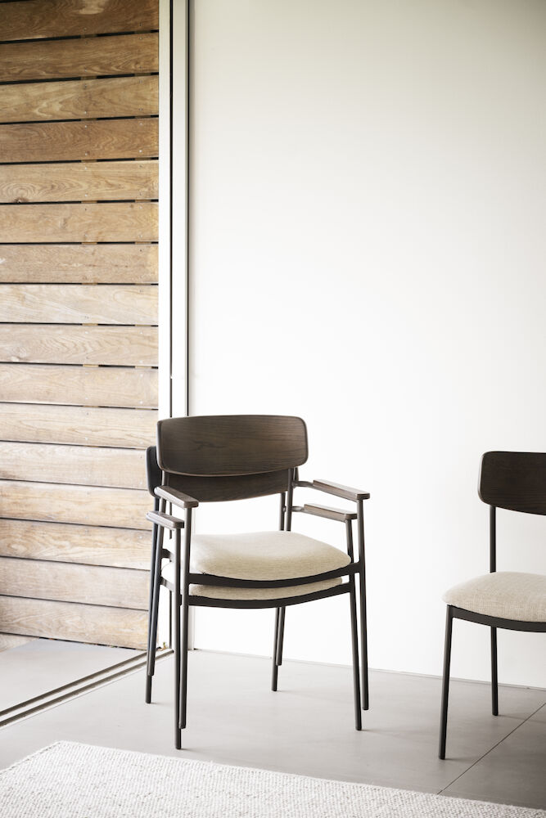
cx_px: 273
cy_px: 409
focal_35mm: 64
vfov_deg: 31.4
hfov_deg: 21.2
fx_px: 1455
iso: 200
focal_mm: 64
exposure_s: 1/8
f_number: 4
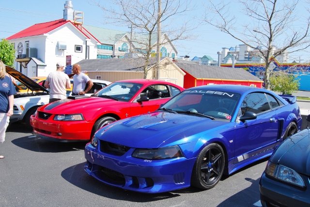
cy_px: 104
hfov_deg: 53.1
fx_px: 310
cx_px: 155
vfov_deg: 36.9
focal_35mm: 36
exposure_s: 1/320
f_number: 9
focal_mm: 24
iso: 200
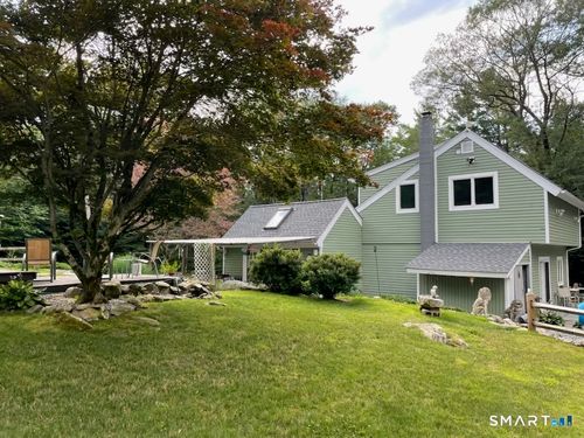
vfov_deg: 53.1
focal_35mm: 26
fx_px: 439
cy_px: 219
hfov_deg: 67.3
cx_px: 292
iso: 32
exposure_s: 1/277
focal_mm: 4.2
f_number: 1.6
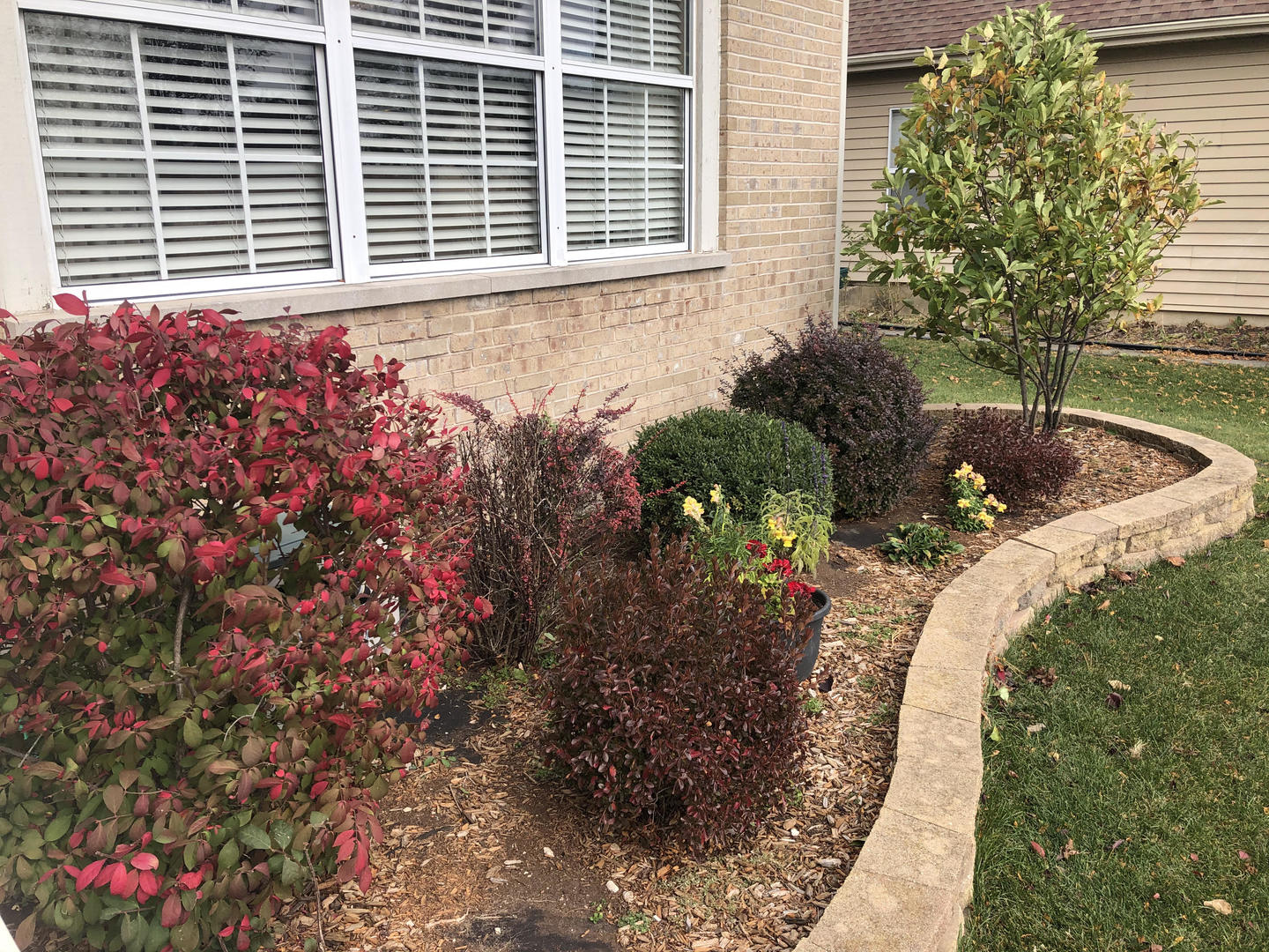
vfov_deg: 49.7
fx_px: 1026
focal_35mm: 28
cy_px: 476
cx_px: 634
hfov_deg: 63.4
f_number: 1.8
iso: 20
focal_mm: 4
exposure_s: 1/1043
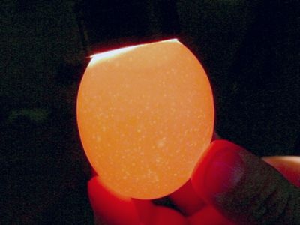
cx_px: 150
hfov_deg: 49.0
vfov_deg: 37.7
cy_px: 112
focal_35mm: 38
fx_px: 329
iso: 800
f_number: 2.8
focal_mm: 8
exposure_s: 1/30
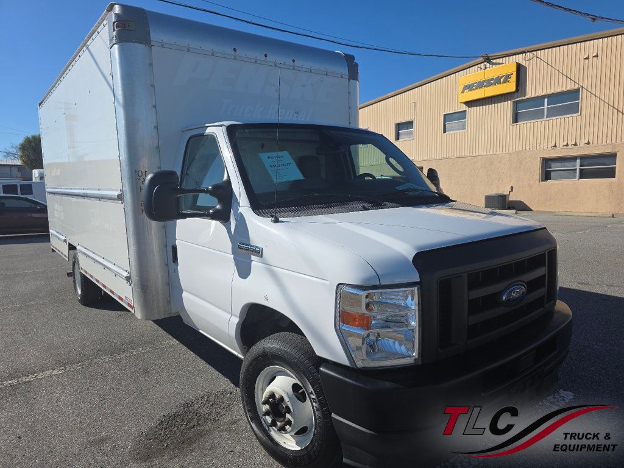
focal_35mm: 23
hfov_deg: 73.9
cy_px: 234
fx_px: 415
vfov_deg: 58.9
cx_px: 312
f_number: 1.7
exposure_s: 1/7626
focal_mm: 6.3
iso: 80
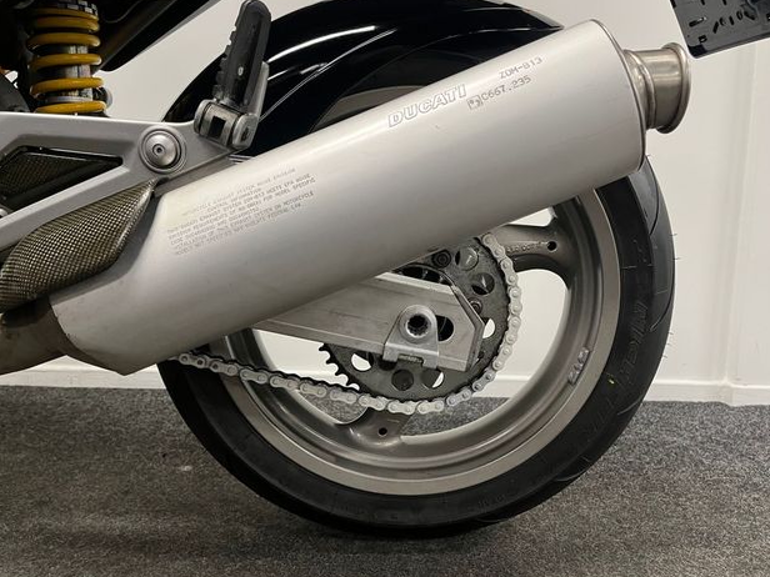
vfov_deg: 51.4
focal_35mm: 27
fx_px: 601
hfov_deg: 65.3
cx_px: 398
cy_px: 293
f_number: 1.6
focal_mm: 5.1
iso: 160
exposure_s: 1/50
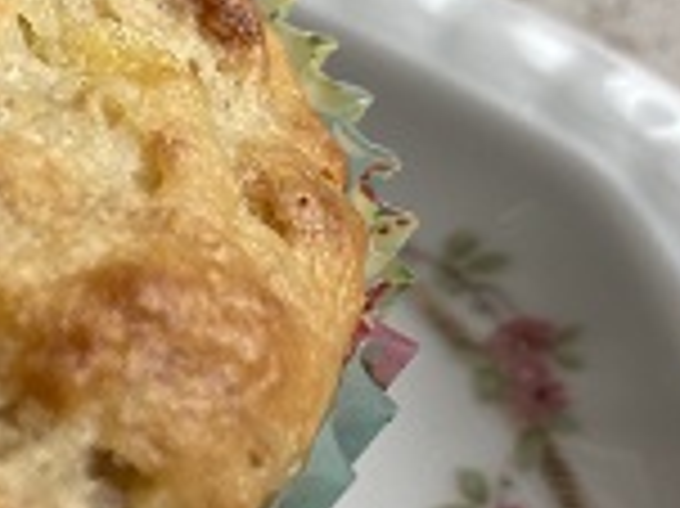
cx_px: -266
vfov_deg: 16.7
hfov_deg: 20.0
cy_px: 373
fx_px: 1727
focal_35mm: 88
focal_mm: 4.25
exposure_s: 1/121
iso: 40
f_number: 1.8
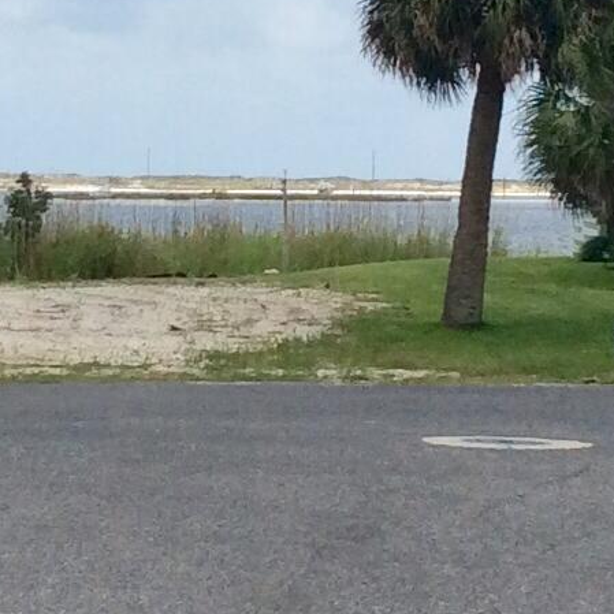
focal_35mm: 163
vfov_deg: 10.7
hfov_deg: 10.7
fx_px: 3271
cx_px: 208
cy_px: 123
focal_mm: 3.3
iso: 32
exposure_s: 1/2288
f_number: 2.4
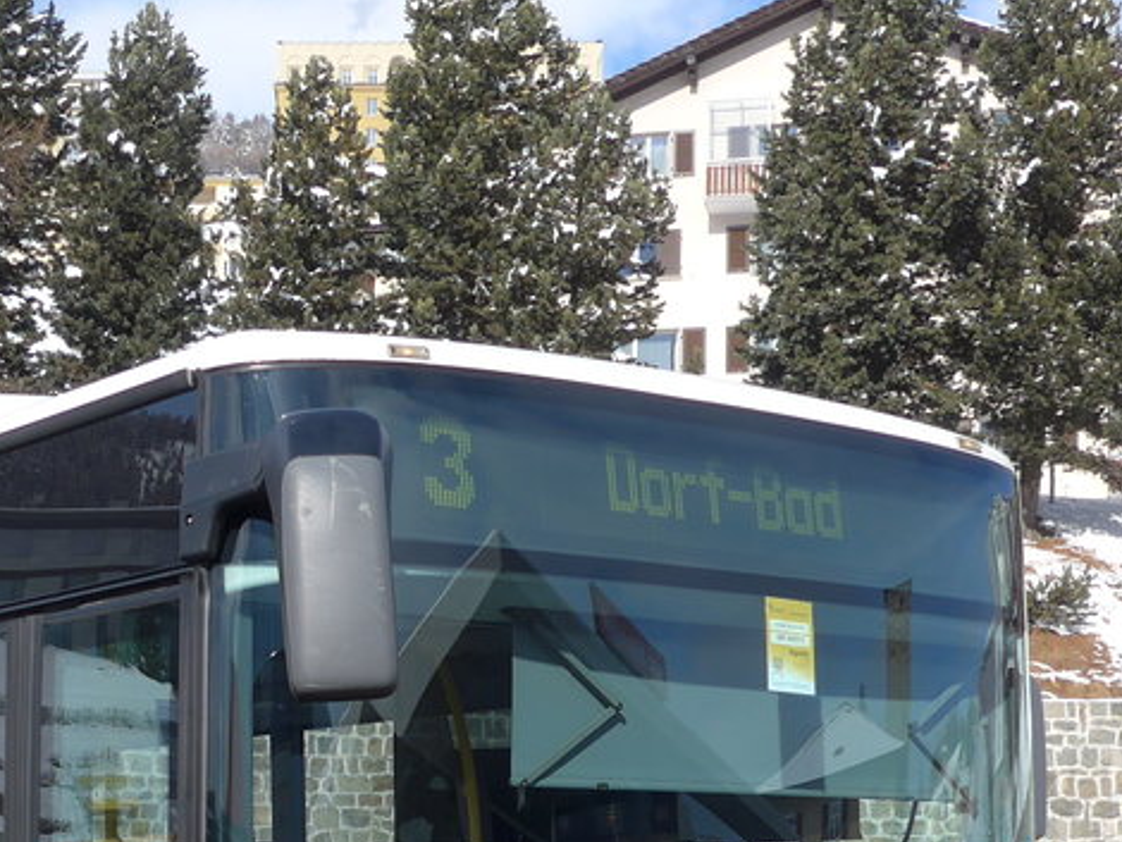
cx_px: 243
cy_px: 859
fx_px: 2400
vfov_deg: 19.3
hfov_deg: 25.9
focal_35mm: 74
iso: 80
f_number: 2.8
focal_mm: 6
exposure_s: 1/1600
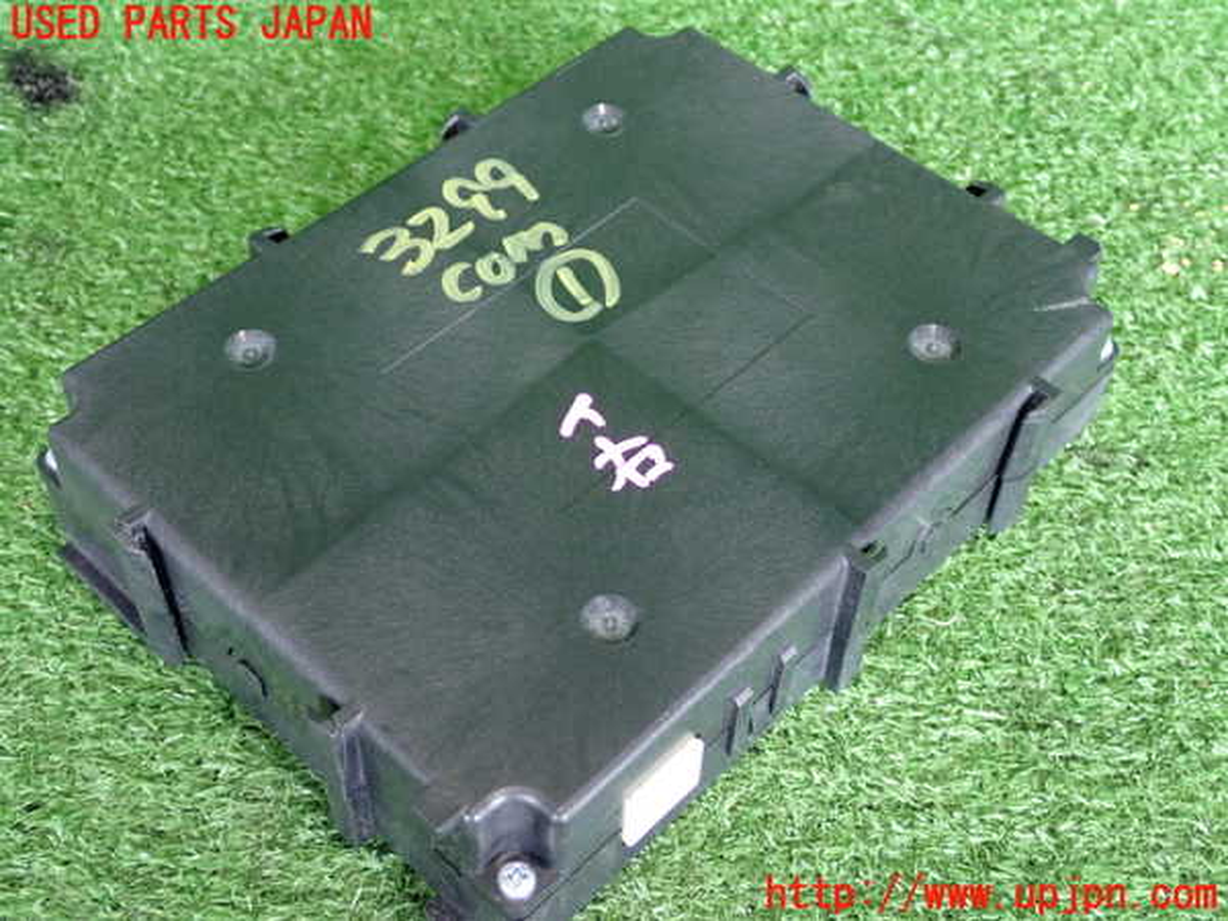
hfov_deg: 40.4
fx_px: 1667
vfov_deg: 30.9
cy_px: 460
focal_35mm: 47
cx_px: 614
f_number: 3.1
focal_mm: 8.4
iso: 800
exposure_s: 1/20
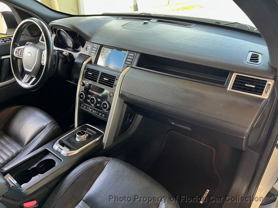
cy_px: 104
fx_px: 209
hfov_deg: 67.3
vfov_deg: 53.1
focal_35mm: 26
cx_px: 139
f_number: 1.5
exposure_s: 1/85
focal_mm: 5.7
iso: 125
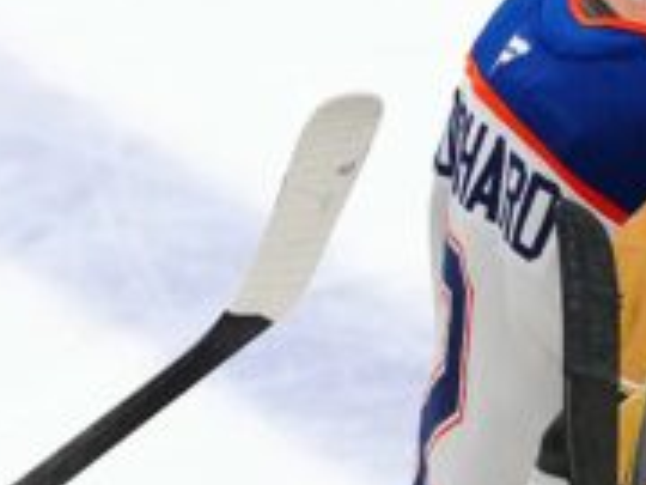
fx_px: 47886
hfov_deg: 0.8
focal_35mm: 2566
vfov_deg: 0.6
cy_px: 898
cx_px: -115
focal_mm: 400
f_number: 4
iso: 4000
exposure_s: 1/2000
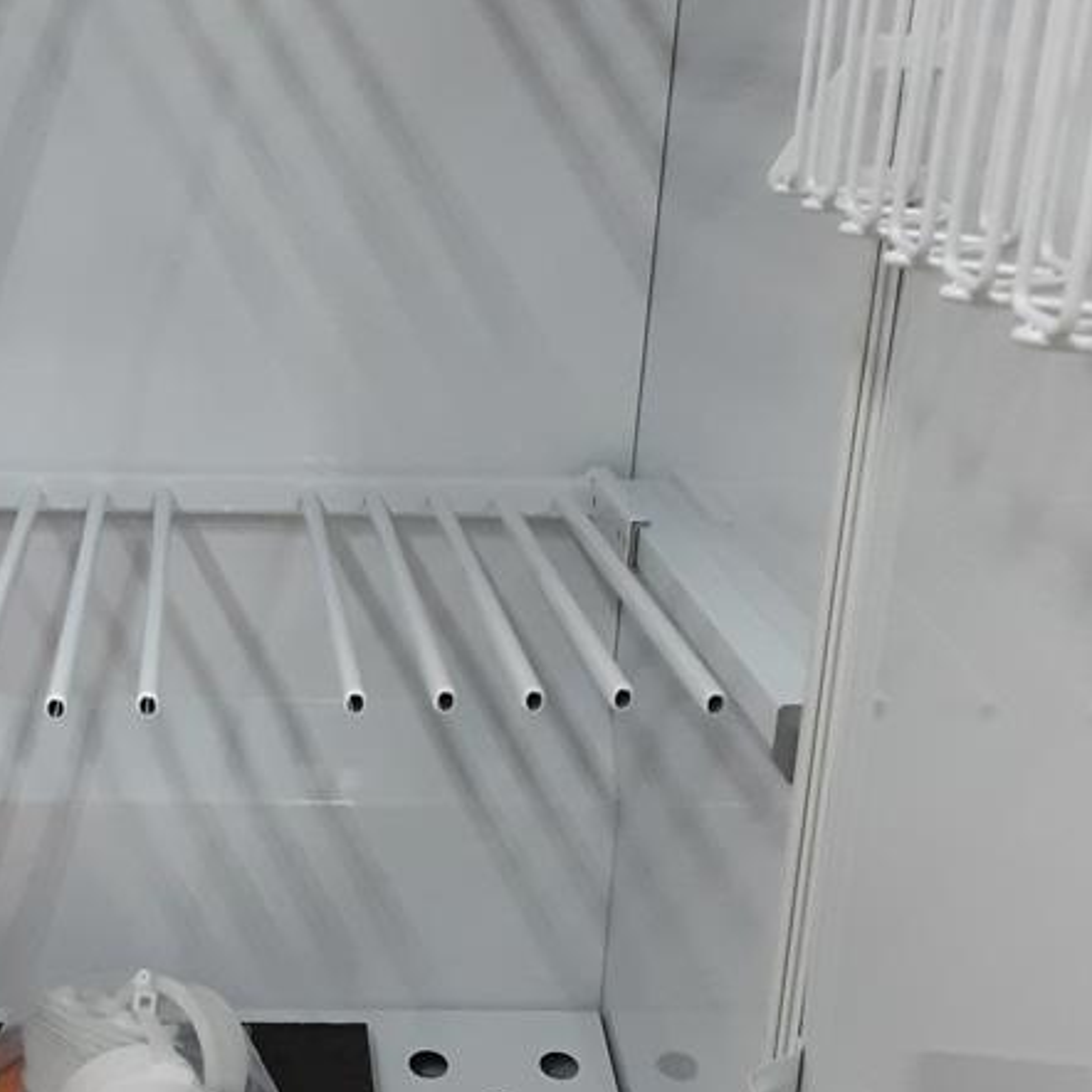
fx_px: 1999
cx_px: 282
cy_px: 679
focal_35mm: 56
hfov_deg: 30.1
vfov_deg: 30.4
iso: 200
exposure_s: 1/50
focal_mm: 2.9
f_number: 1.9
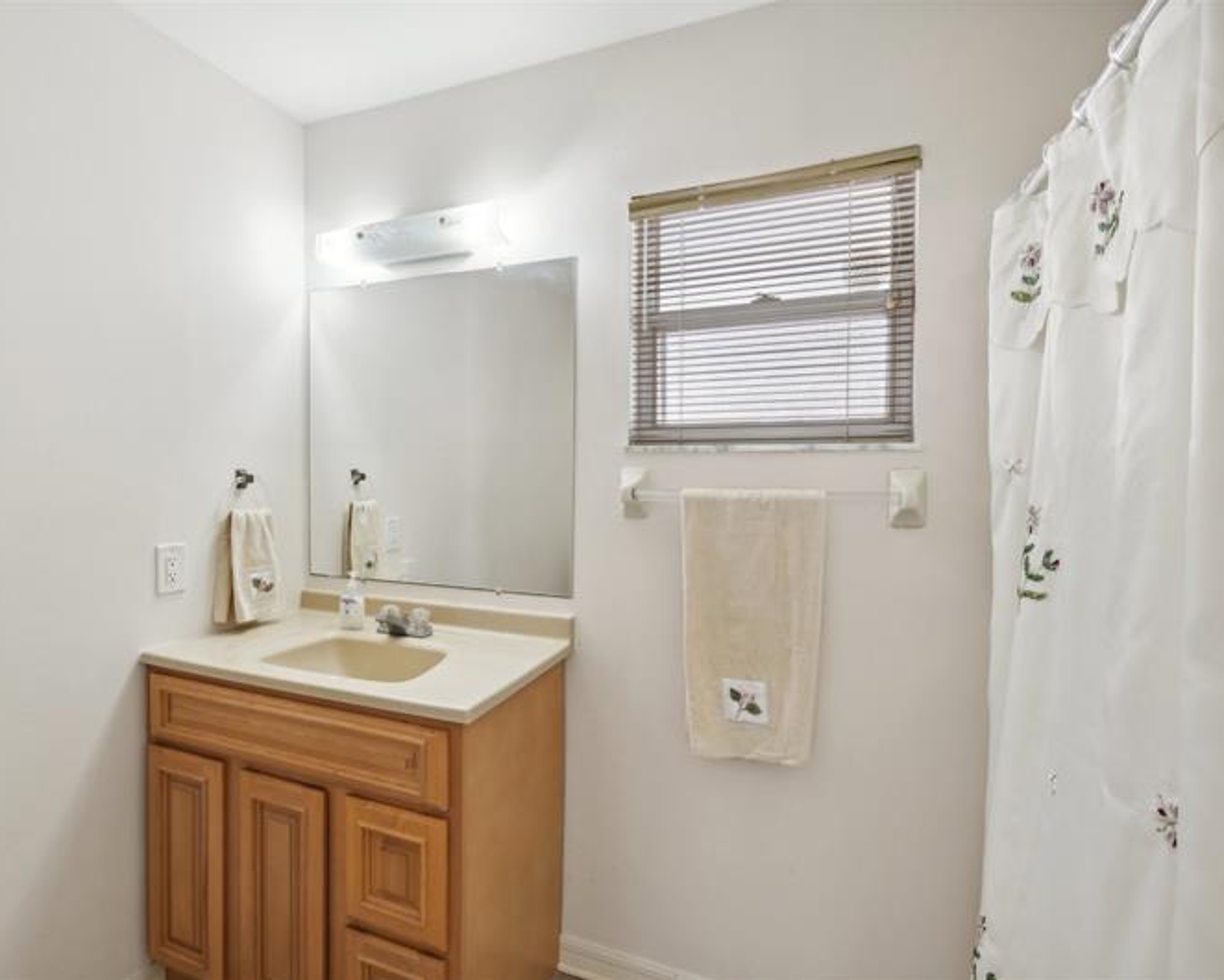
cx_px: 553
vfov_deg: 77.0
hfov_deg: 89.4
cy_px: 491
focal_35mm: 17
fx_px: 616
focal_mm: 10
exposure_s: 1/13
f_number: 8
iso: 400
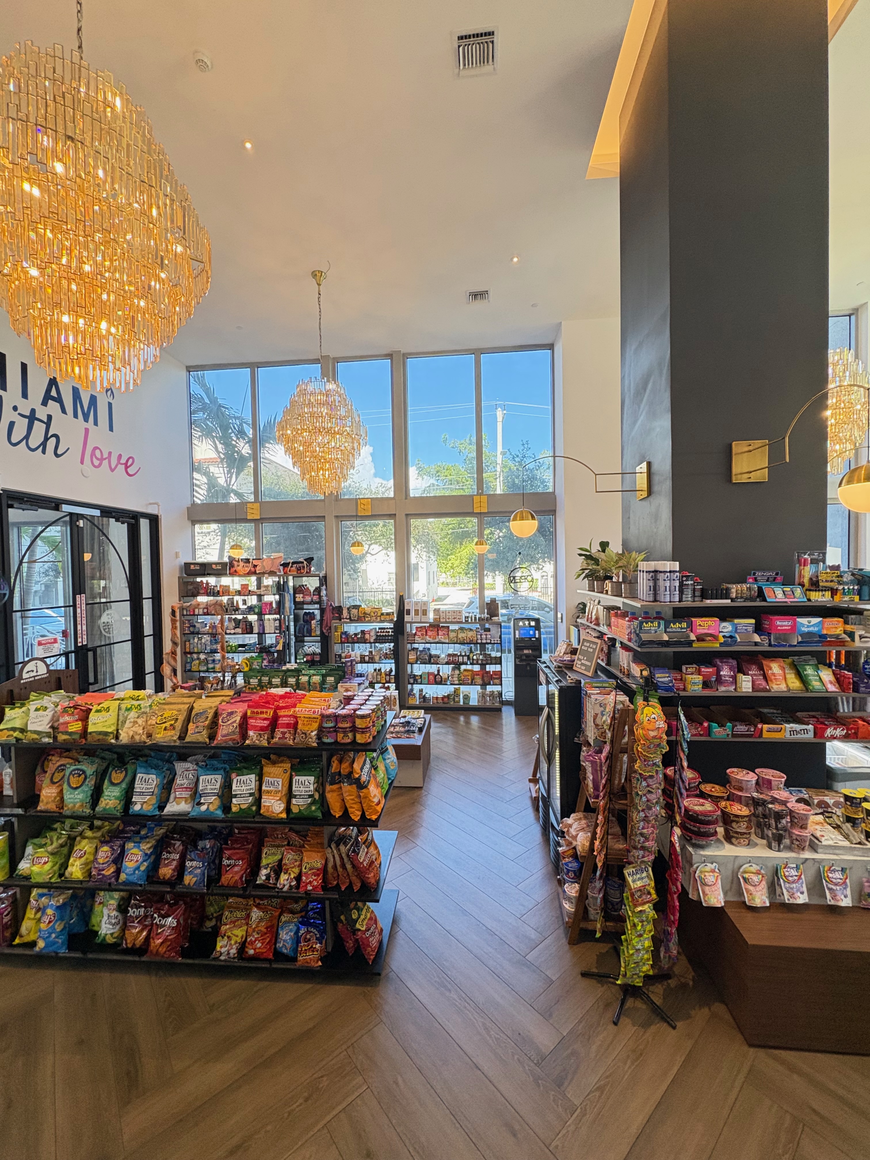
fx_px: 469
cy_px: 580
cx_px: 435
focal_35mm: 14
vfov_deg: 102.1
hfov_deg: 85.7
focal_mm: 2.22
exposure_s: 1/120
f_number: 2.2
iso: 400
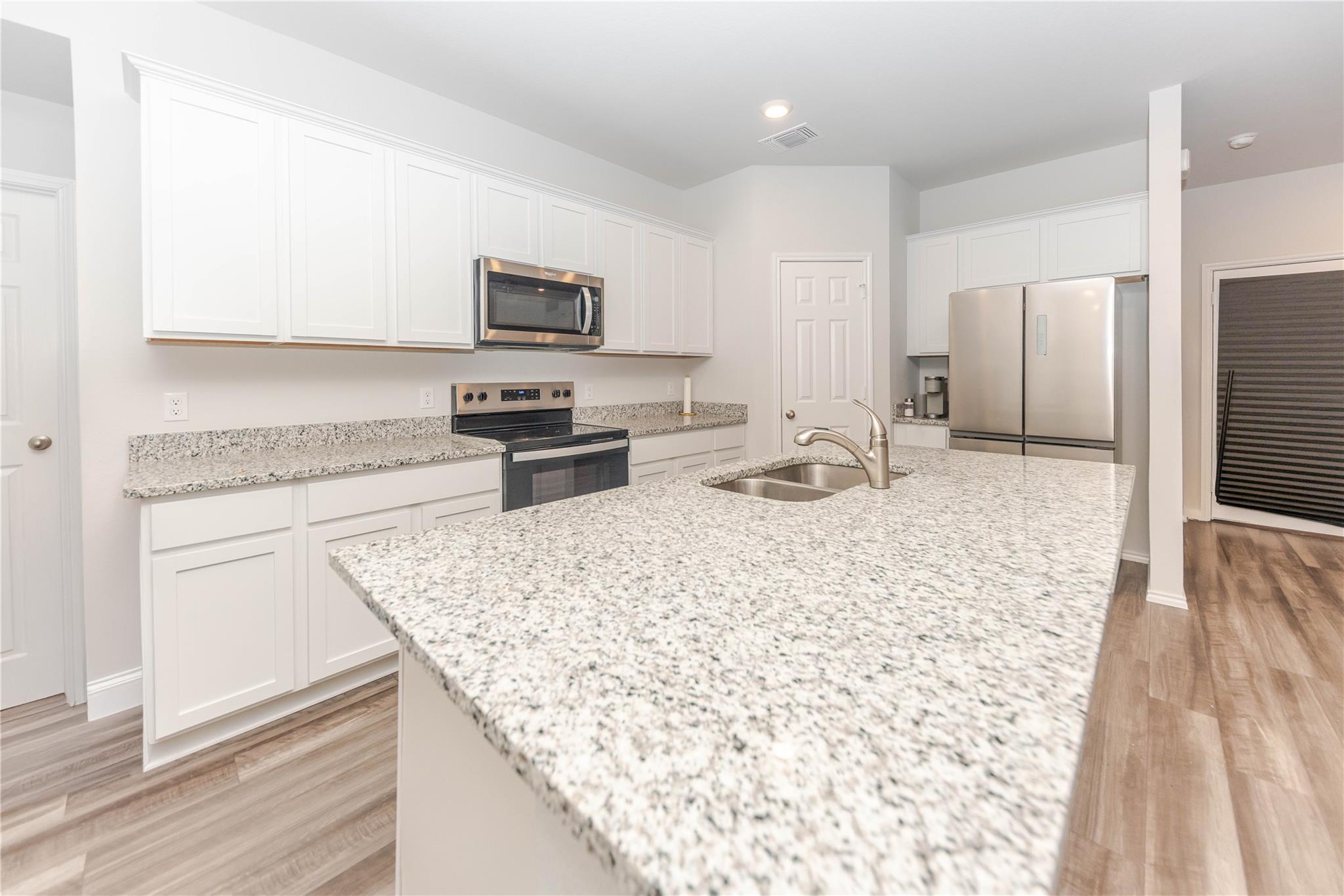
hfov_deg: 112.6
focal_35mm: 12
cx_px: 672
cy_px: 448
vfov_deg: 90.0
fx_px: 448
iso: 320
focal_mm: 12
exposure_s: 1/160
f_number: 4
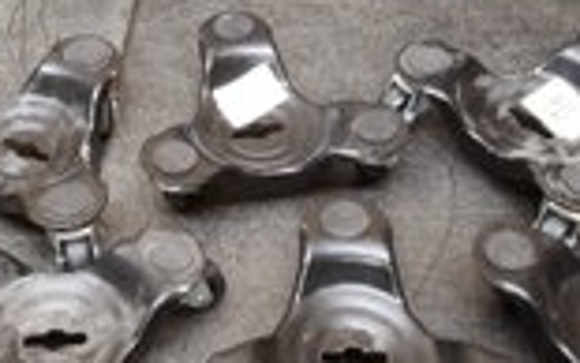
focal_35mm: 61
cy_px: 200
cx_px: 167
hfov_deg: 33.0
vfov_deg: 21.3
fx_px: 965
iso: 250
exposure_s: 1/24
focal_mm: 4.3
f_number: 1.5
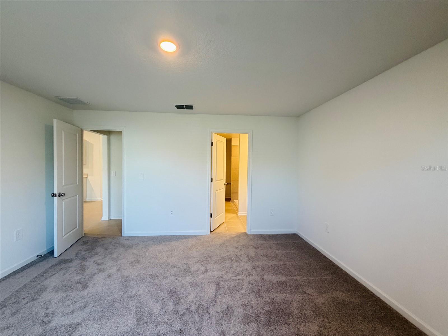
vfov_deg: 85.7
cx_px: 224
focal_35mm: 14
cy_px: 168
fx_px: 181
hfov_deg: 102.1
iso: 250
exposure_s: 1/60
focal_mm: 2.22
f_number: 2.2
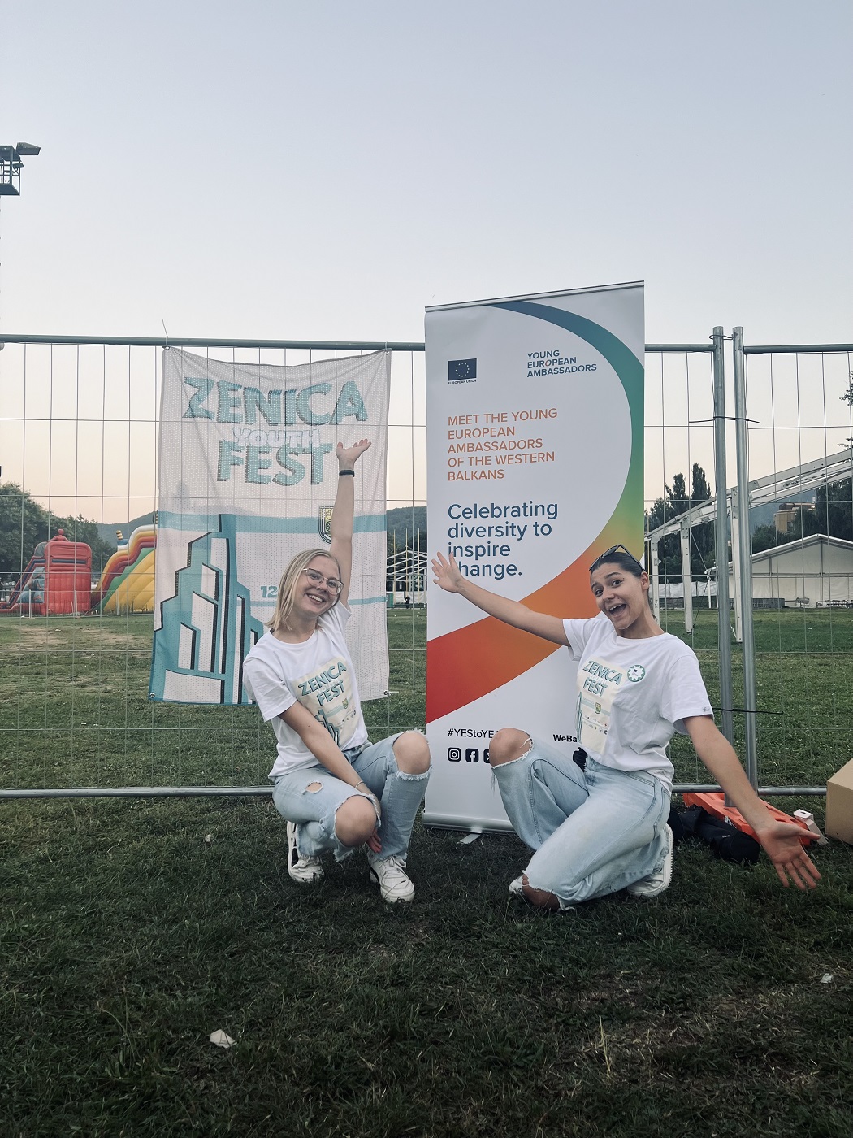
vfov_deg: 67.3
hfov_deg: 53.1
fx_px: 854
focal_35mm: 26
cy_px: 569
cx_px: 426
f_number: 1.5
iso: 50
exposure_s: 1/121
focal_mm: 5.7
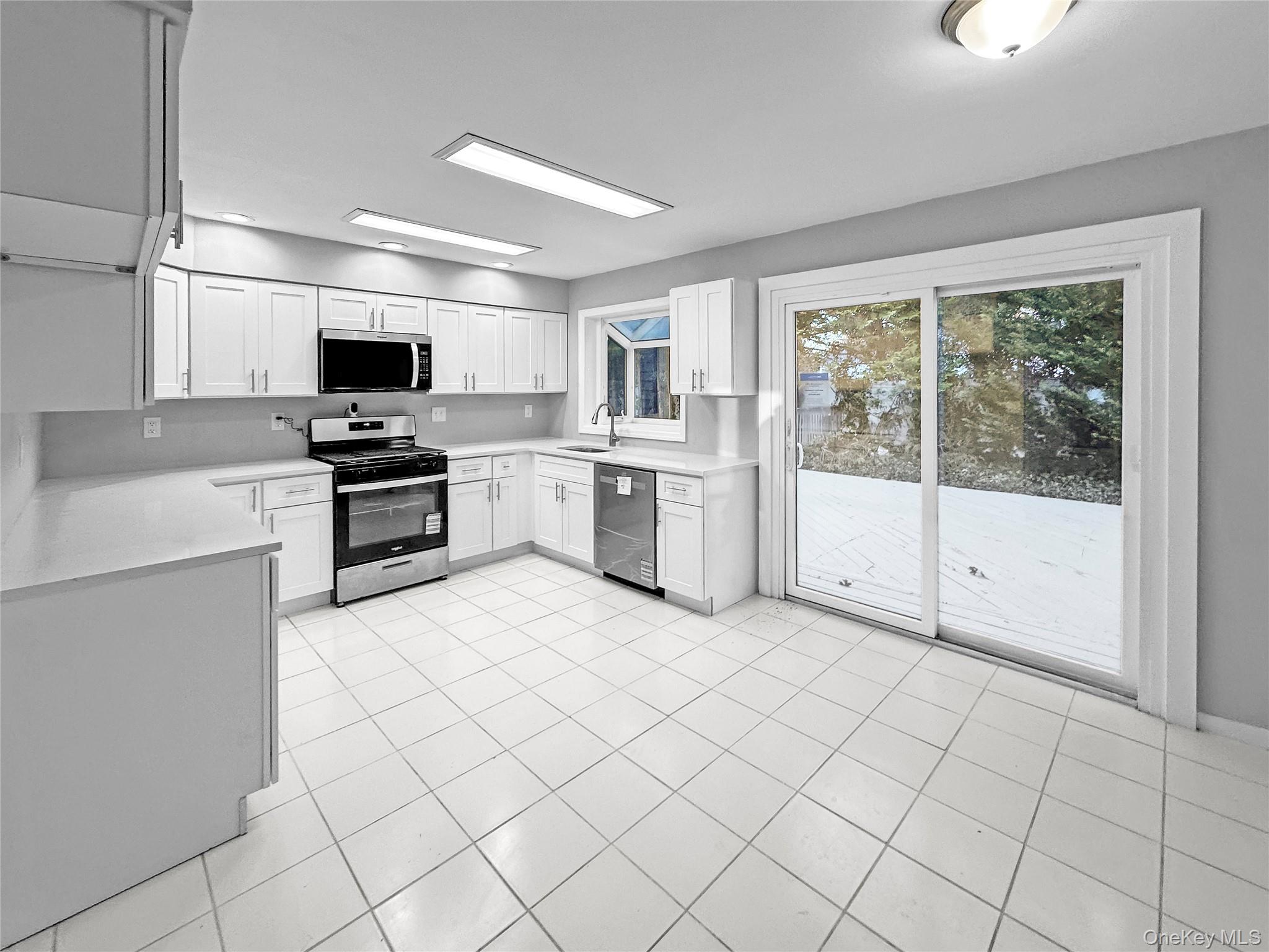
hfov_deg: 102.1
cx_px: 634
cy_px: 476
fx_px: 513
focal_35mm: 14
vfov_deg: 85.7
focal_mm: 2.22
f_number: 2.2
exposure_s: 1/120
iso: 80
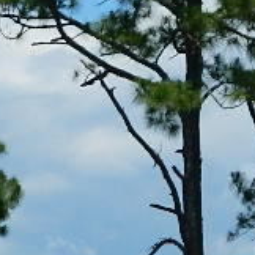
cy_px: 371
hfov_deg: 7.5
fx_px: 1909
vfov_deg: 7.5
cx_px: -176
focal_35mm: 229
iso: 80
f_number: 9.8
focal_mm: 7.3
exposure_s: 1/200
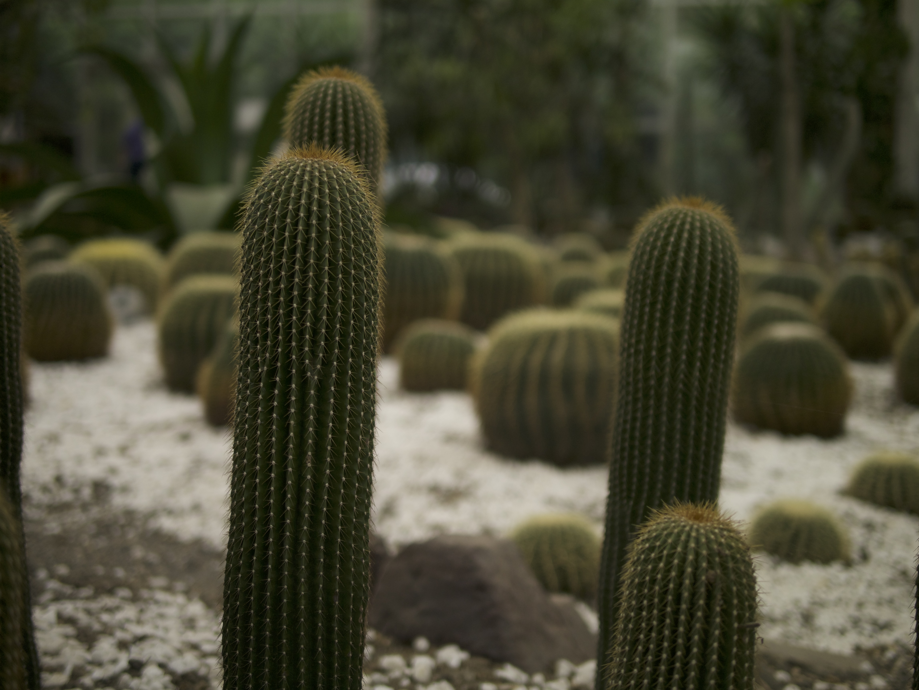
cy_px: 345
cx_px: 460
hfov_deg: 38.2
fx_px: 1328
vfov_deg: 29.1
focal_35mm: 50
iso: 160
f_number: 1.4
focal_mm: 25
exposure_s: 1/1600
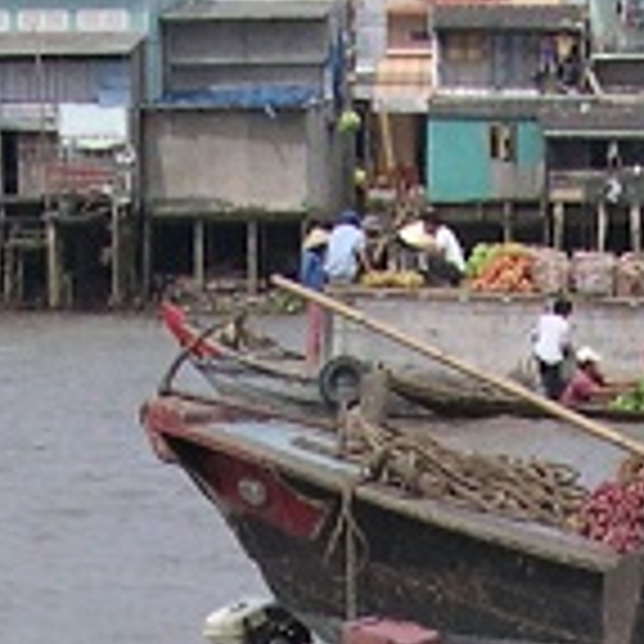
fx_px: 4946
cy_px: 1576
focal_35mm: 235
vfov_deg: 7.0
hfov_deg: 7.4
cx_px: 536
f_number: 7.6
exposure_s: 1/180
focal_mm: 8
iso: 100
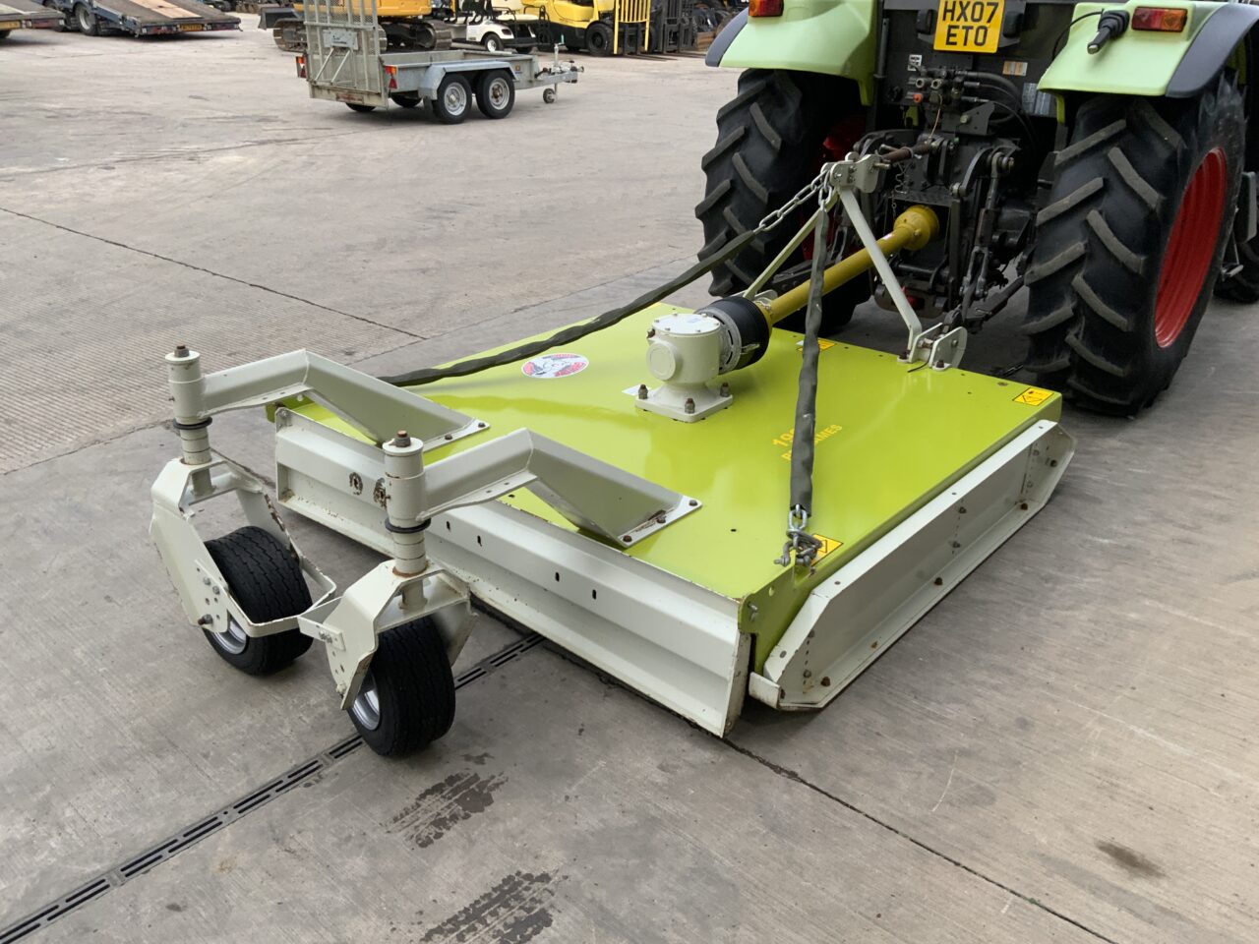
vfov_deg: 48.2
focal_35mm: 29
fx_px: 1055
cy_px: 472
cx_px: 630
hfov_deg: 61.7
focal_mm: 3
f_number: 1.8
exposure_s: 1/118
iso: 64
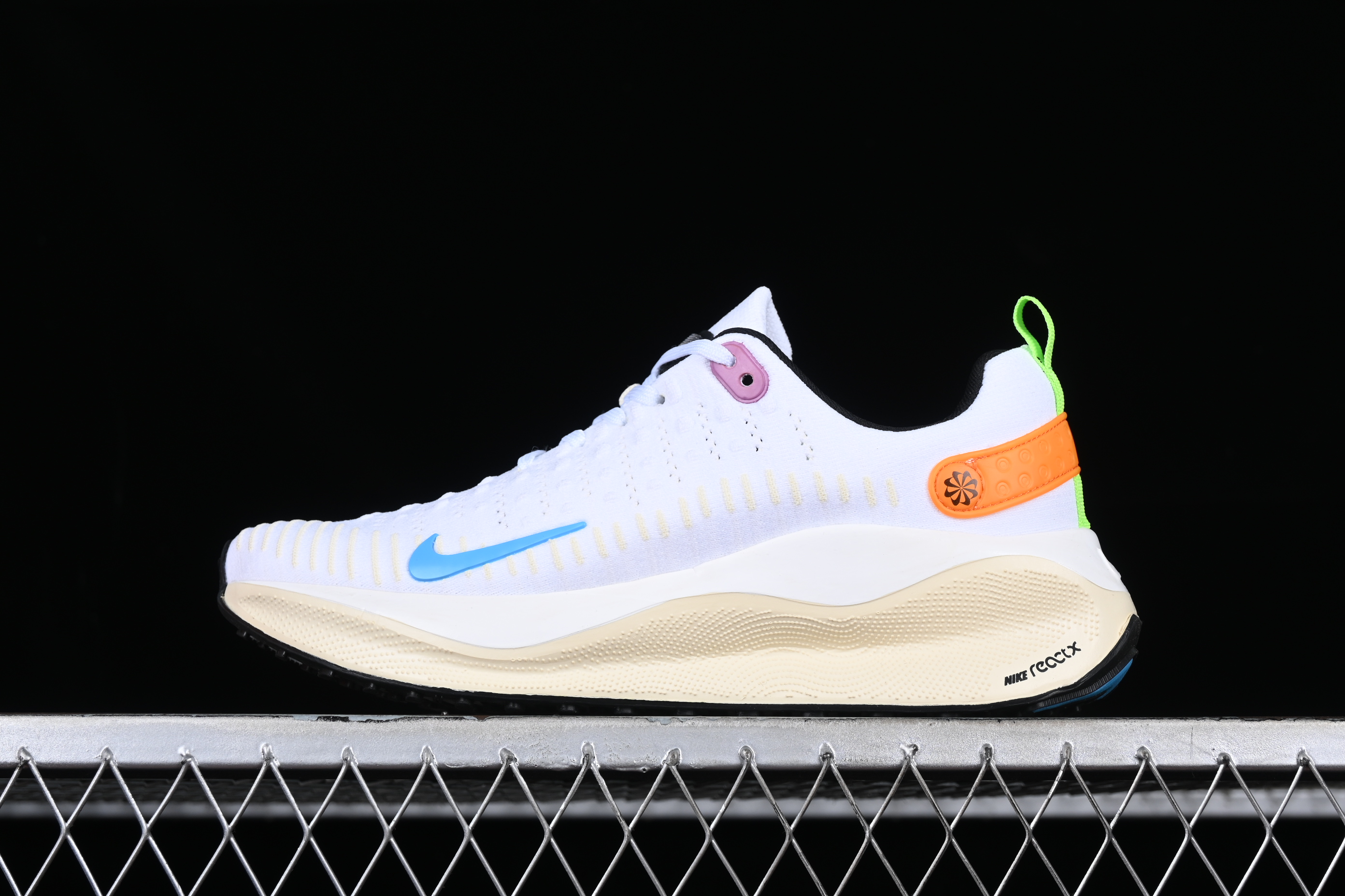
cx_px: 672
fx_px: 2802
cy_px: 448
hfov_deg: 27.0
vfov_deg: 18.2
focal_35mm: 75
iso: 160
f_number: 8
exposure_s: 1/160
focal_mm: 50
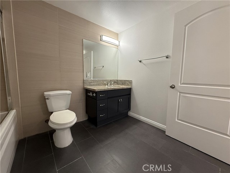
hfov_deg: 102.1
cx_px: 115
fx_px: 93
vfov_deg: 85.7
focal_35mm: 14
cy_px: 86
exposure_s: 1/120
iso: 320
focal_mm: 2.22
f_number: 2.2
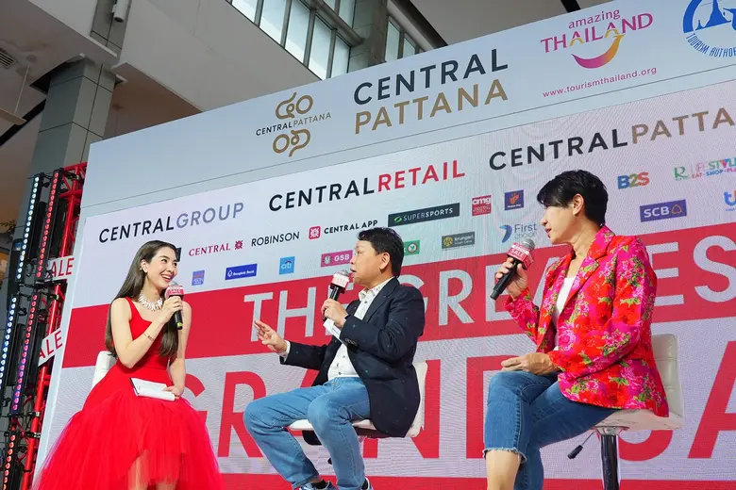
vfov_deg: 34.2
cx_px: 368
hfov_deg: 49.6
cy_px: 245
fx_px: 797
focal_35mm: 39
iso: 400
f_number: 4
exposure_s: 1/100
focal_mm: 26
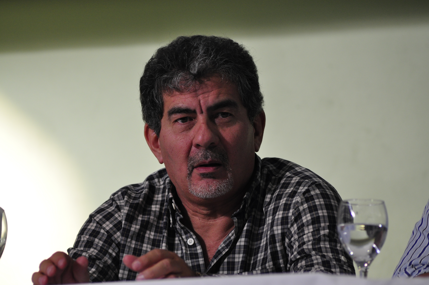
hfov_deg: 8.1
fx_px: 3035
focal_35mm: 255
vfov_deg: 5.4
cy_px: 142
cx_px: 214
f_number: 4.5
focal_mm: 170
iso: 800
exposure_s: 1/320
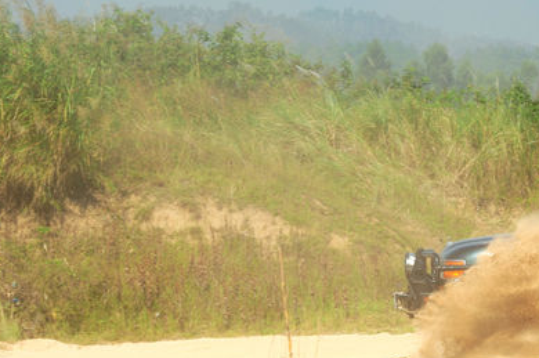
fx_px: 5368
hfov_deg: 5.7
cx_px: 386
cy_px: 209
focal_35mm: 359
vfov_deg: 3.8
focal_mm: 200
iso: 400
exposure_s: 1/400
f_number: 14
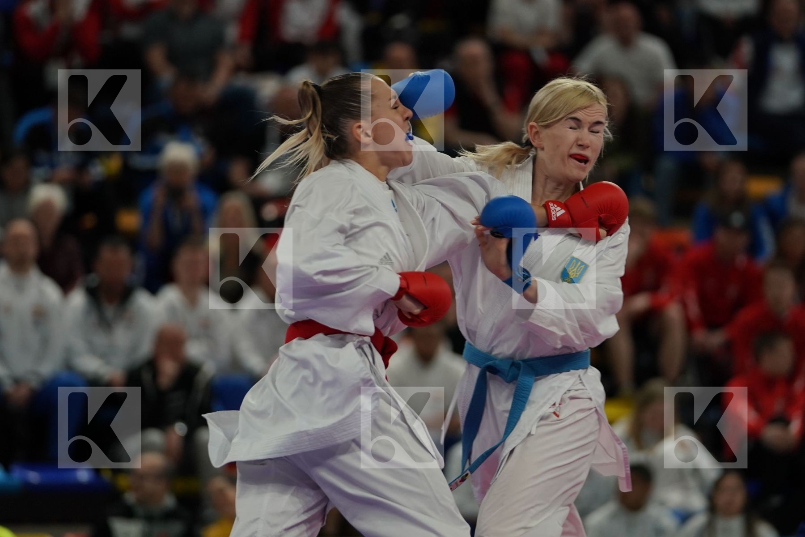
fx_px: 6104
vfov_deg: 5.0
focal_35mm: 273
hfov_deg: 7.5
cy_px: 268
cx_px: 402
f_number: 2.8
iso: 1000
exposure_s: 1/1000
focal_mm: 182
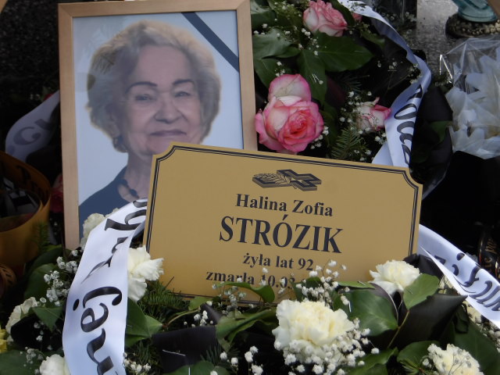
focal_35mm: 108
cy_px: 188
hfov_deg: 18.2
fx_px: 1560
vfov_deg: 13.7
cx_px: 250
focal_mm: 19.6
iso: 100
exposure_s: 1/145
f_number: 6.6
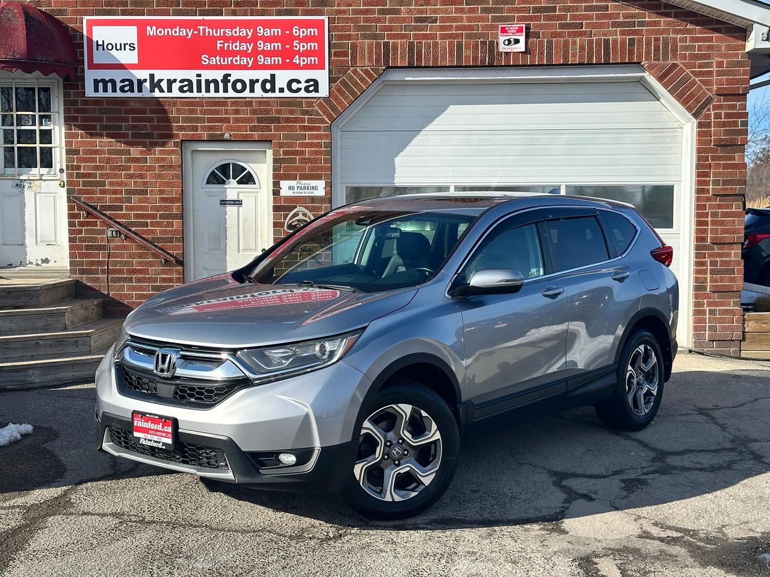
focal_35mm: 48
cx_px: 385
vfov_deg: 30.3
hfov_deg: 39.7
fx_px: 1068
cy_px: 288
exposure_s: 1/3367
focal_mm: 6.86
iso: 64
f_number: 1.78
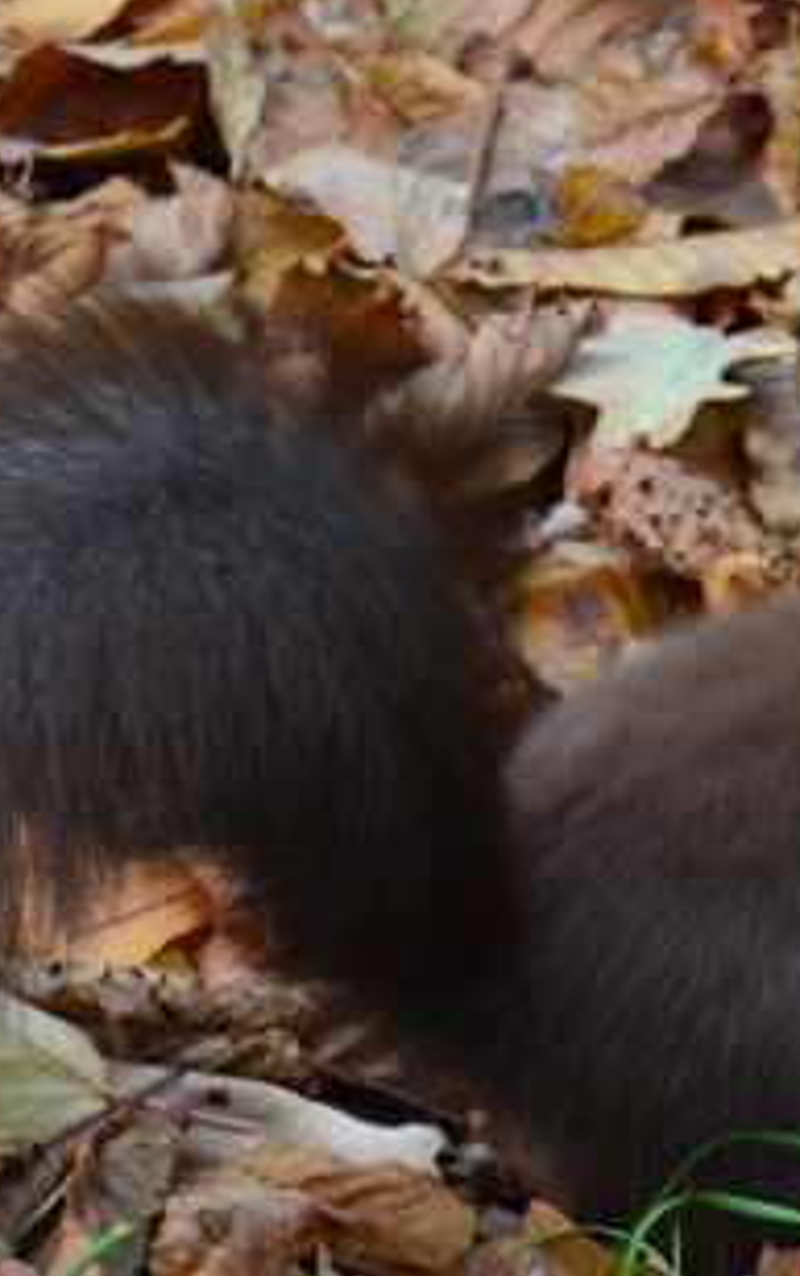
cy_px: 592
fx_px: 7602
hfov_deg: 6.0
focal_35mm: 218
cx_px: 796
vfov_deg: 9.6
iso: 560
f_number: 8
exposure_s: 1/60
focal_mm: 55
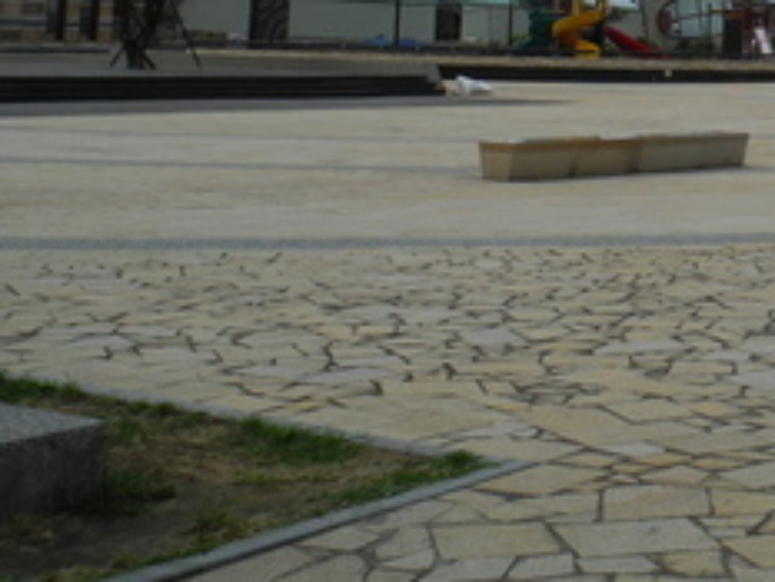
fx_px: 1725
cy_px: -160
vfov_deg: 18.0
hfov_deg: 22.5
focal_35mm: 77
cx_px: 1018
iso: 100
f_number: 5
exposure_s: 1/998
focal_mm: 6
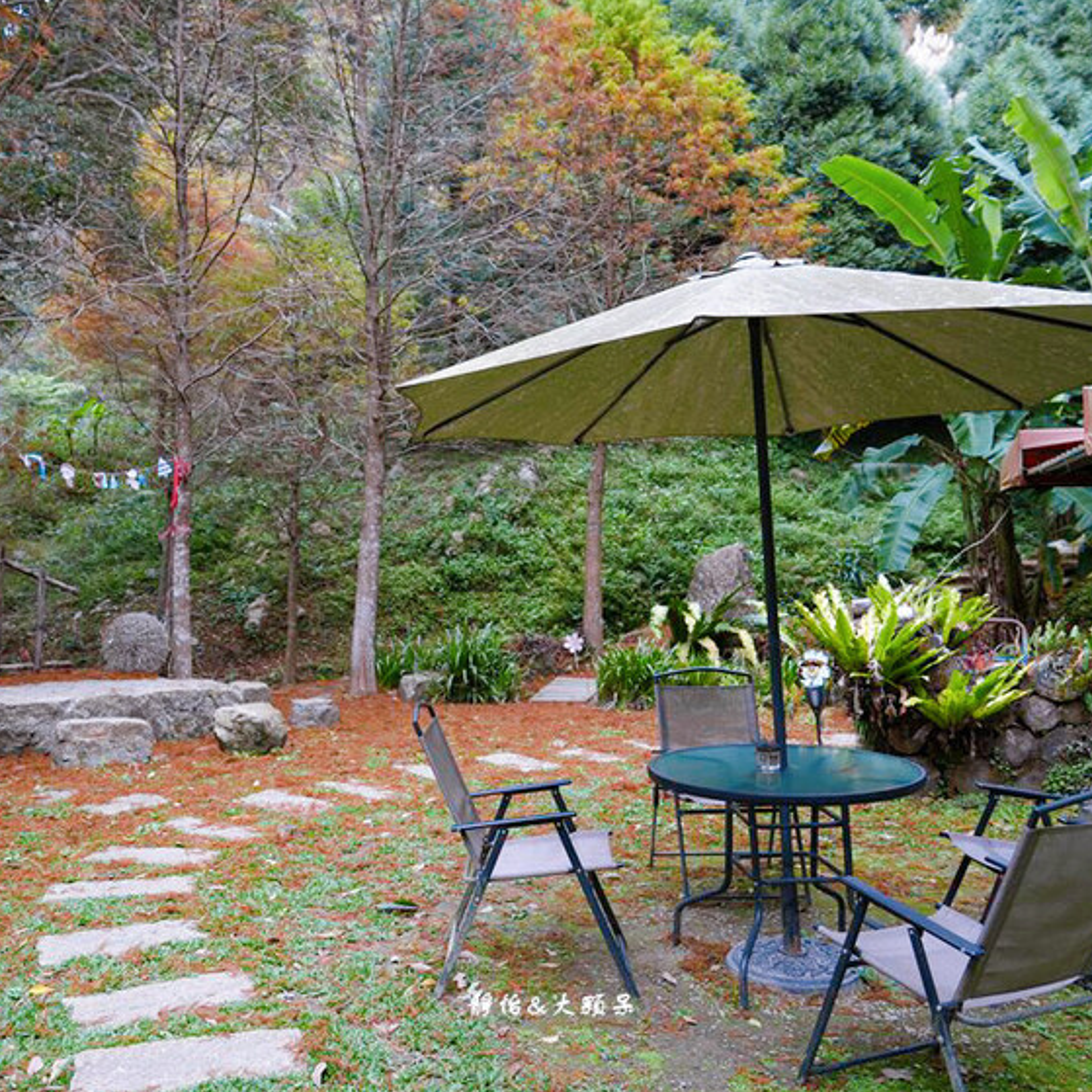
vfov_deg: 52.5
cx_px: 443
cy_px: 549
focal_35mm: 31
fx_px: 1106
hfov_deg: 52.2
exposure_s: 1/40
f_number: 4.5
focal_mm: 24
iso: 160
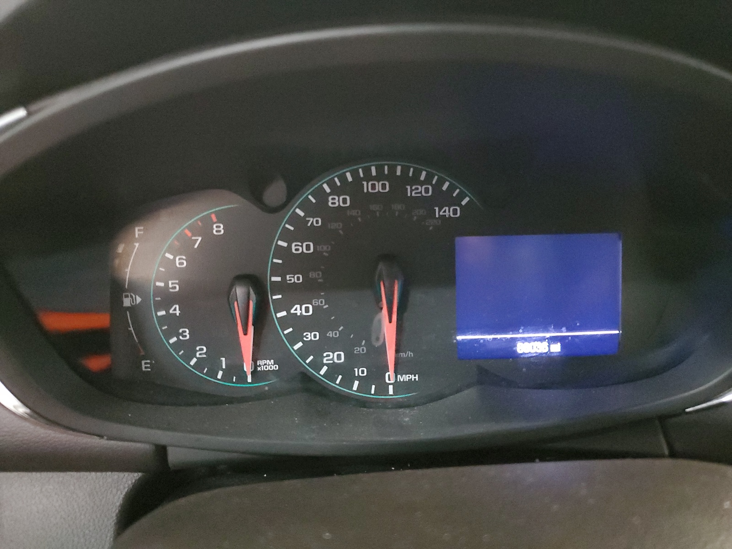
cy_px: 274
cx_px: 366
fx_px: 550
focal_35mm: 26
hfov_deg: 67.3
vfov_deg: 53.1
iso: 980
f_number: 1.5
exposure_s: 1/11
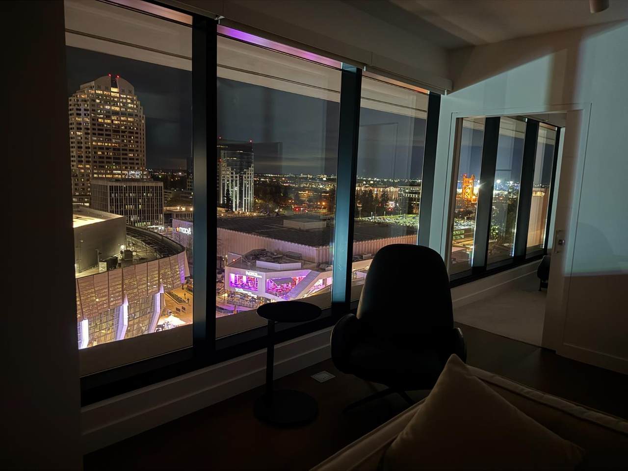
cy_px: 236
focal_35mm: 24
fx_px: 435
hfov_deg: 71.6
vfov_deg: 56.8
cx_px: 314
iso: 1600
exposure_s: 1/9
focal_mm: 6.76
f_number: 1.78
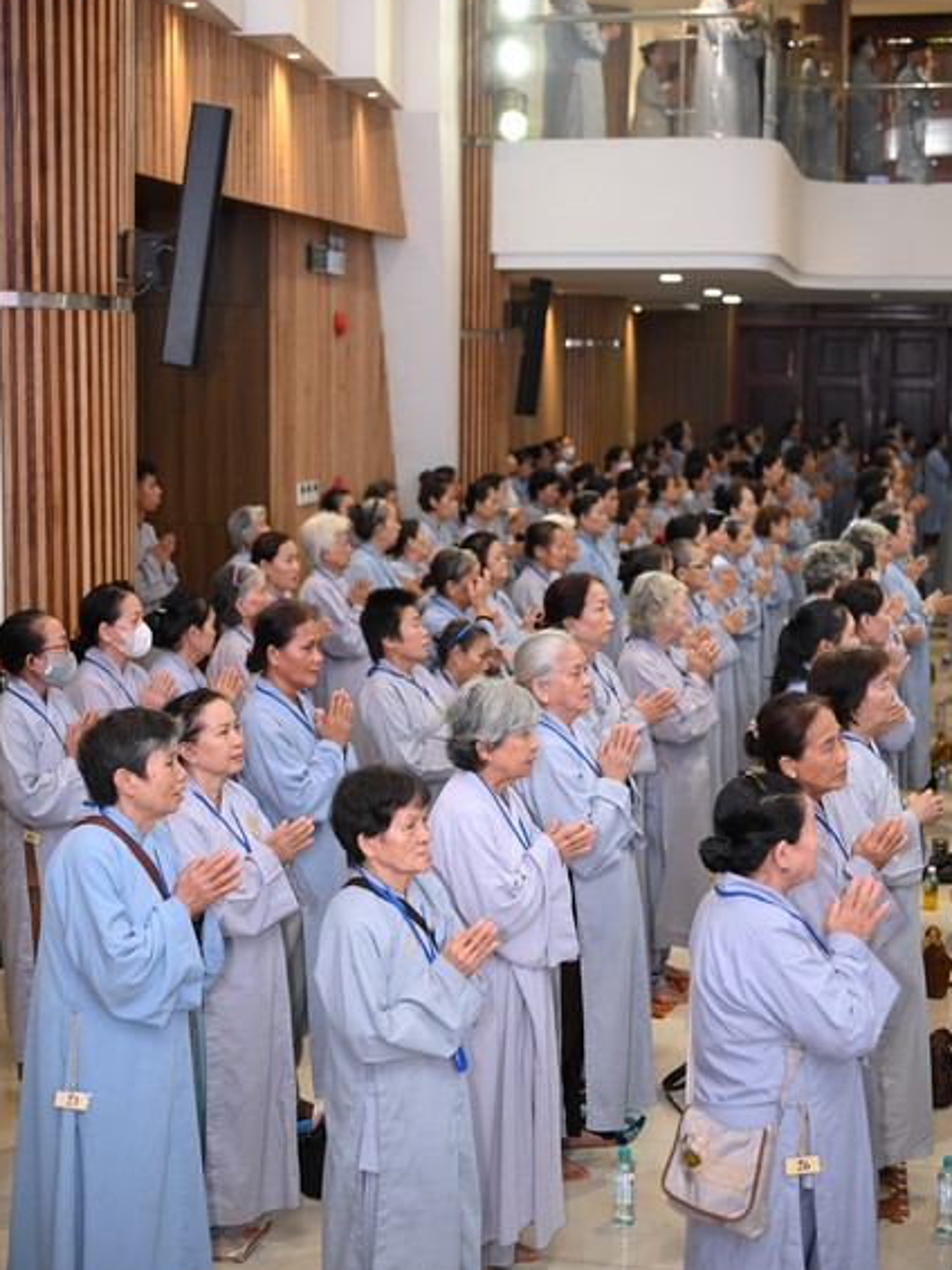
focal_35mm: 53
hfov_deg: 27.5
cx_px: 476
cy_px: 591
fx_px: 1943
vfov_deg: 36.1
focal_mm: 48
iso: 1250
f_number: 3.2
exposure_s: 1/125
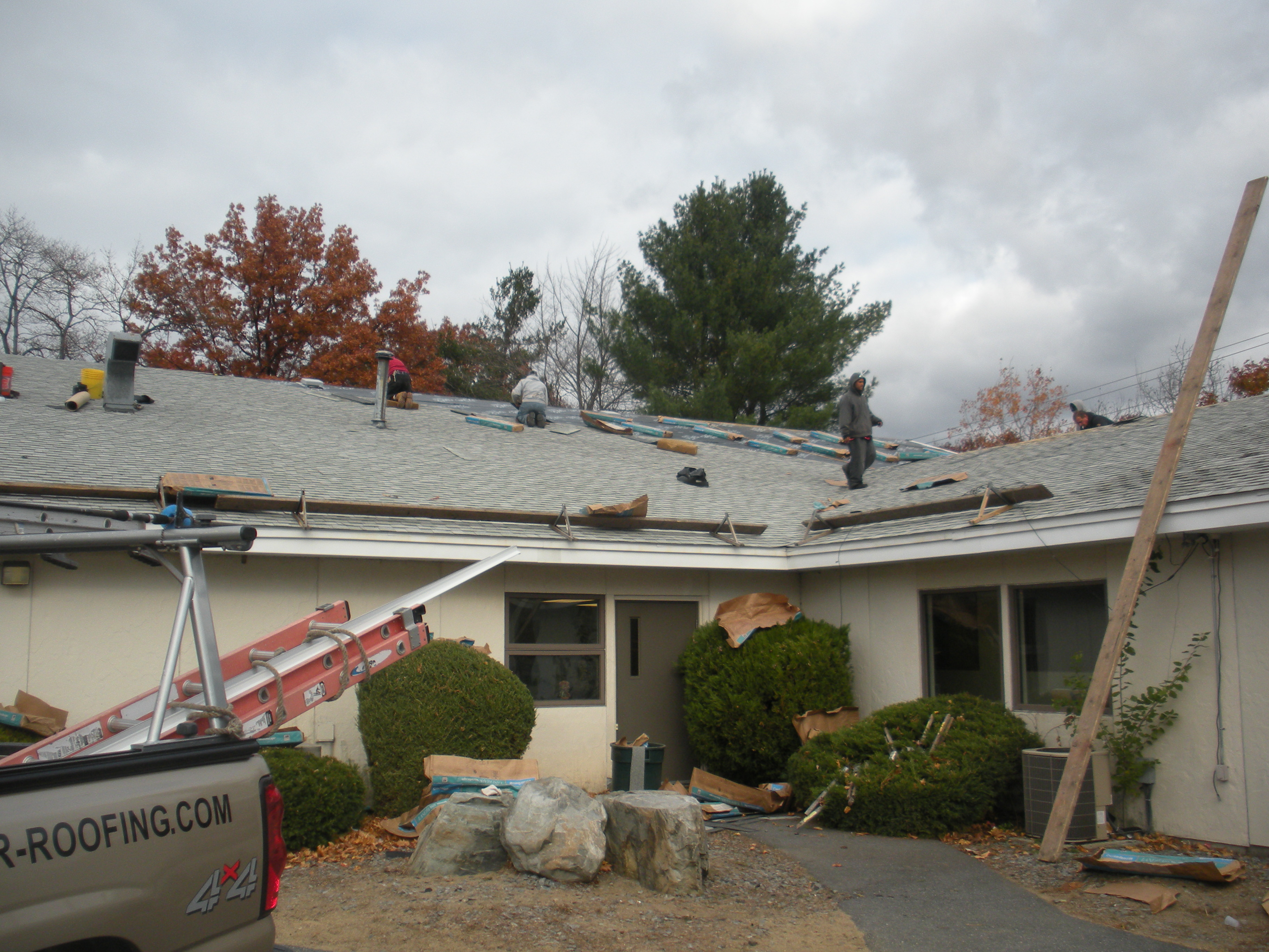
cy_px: 476
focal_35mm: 35
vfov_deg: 40.7
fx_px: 1283
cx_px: 634
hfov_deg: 52.6
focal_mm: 6.3
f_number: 3.5
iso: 92
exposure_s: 1/505
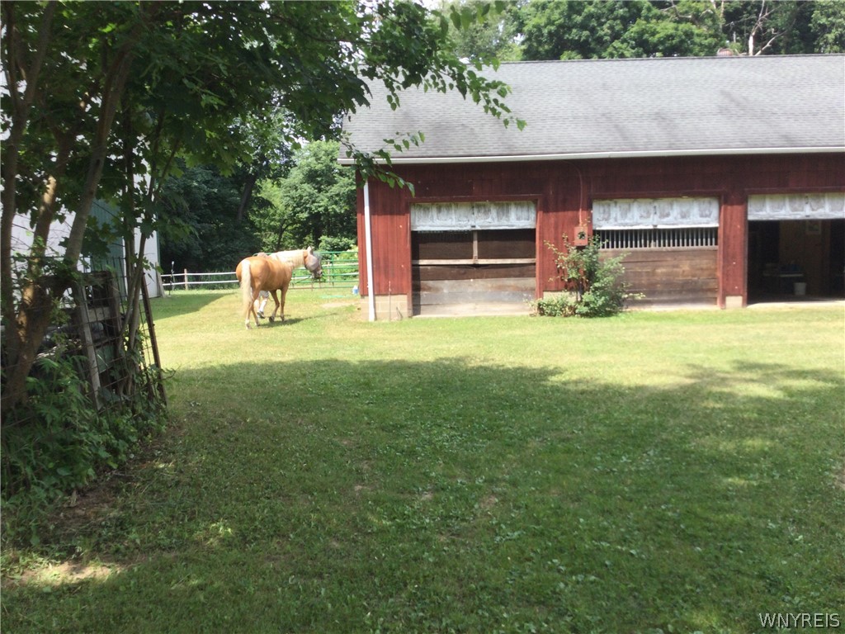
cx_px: 422
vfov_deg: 45.4
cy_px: 317
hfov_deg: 58.4
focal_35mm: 31
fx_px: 757
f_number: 2.4
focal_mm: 3.3
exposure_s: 1/519
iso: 25
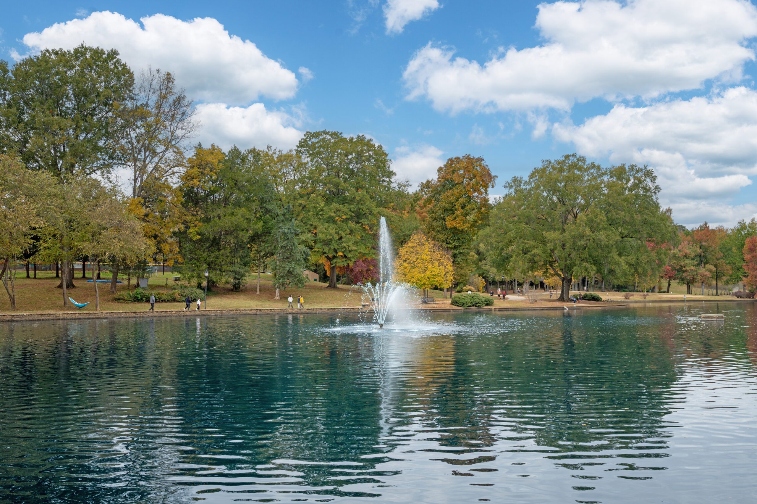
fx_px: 630
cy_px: 252
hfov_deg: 62.0
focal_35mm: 30
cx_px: 378
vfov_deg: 43.5
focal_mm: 30
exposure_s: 1/250
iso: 110
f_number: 5.6
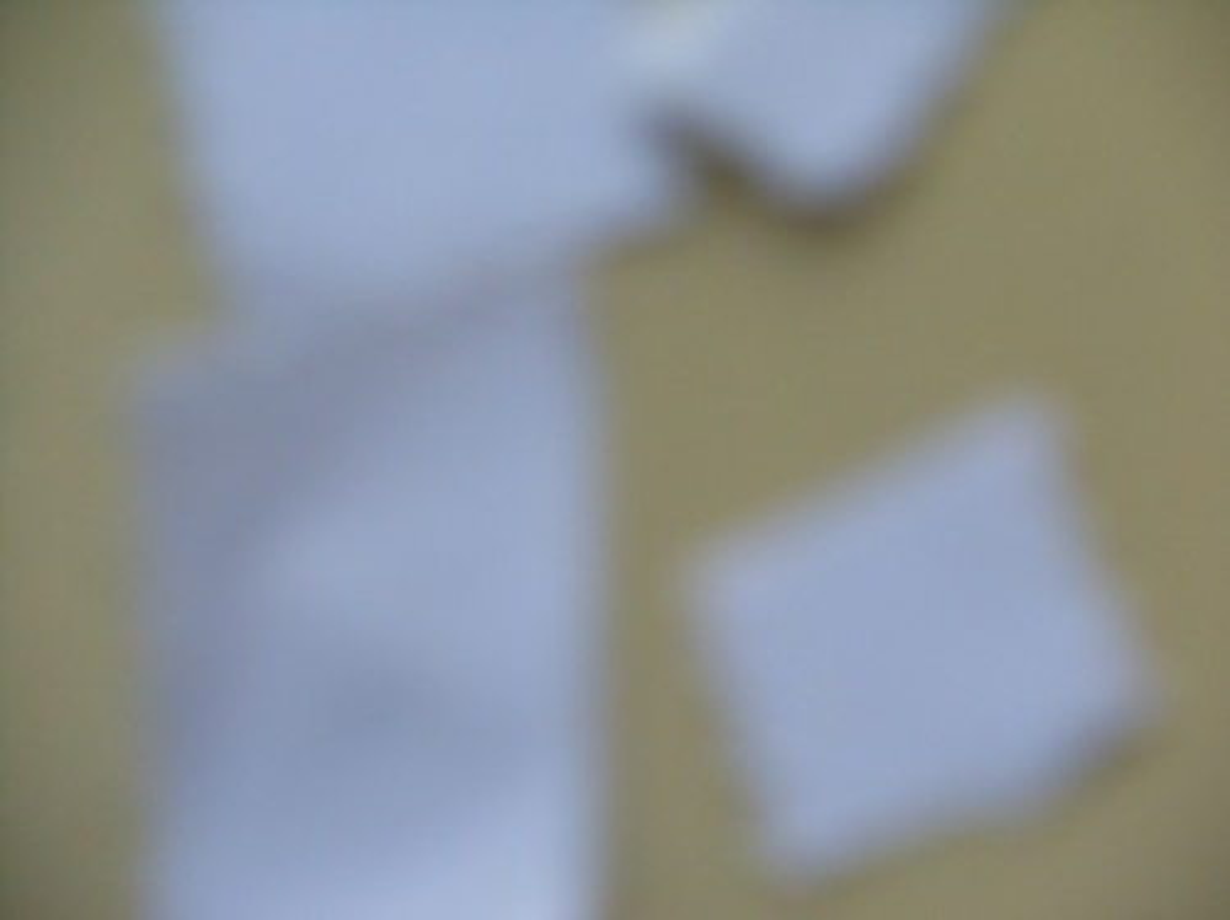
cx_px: 615
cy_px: 460
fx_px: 6958
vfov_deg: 7.6
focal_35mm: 196
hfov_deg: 10.1
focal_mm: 35
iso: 400
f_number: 5.6
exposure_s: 1/50
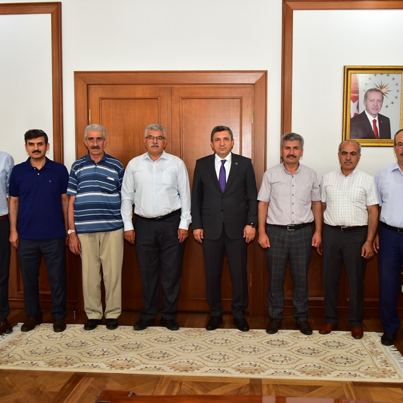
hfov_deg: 43.8
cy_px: 205
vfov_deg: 43.9
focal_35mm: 38
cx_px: 223
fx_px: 501
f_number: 5
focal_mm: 29
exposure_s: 1/100
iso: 2000
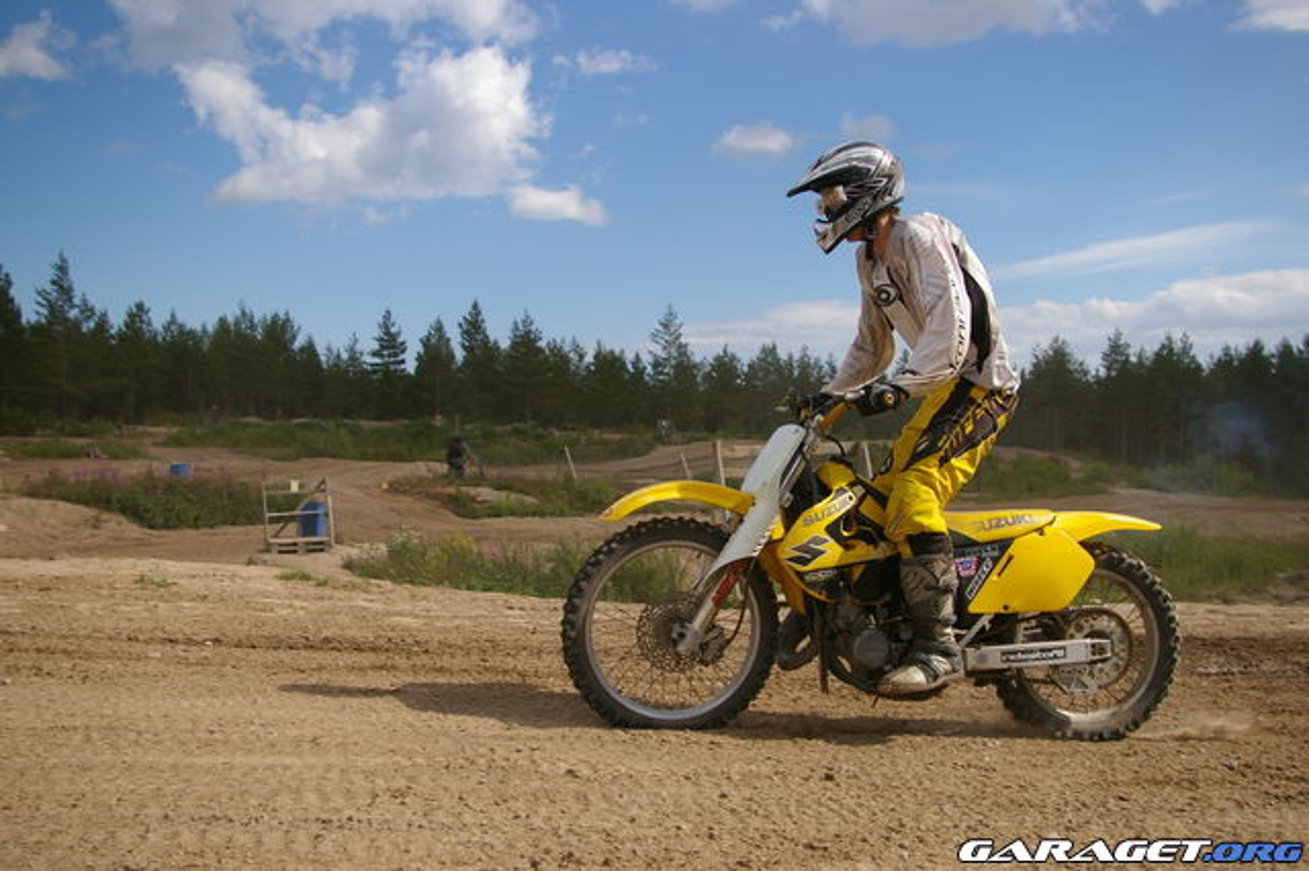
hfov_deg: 55.1
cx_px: 654
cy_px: 436
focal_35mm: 34
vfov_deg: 38.3
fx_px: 1254
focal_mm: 23
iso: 200
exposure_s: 1/1500
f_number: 5.6
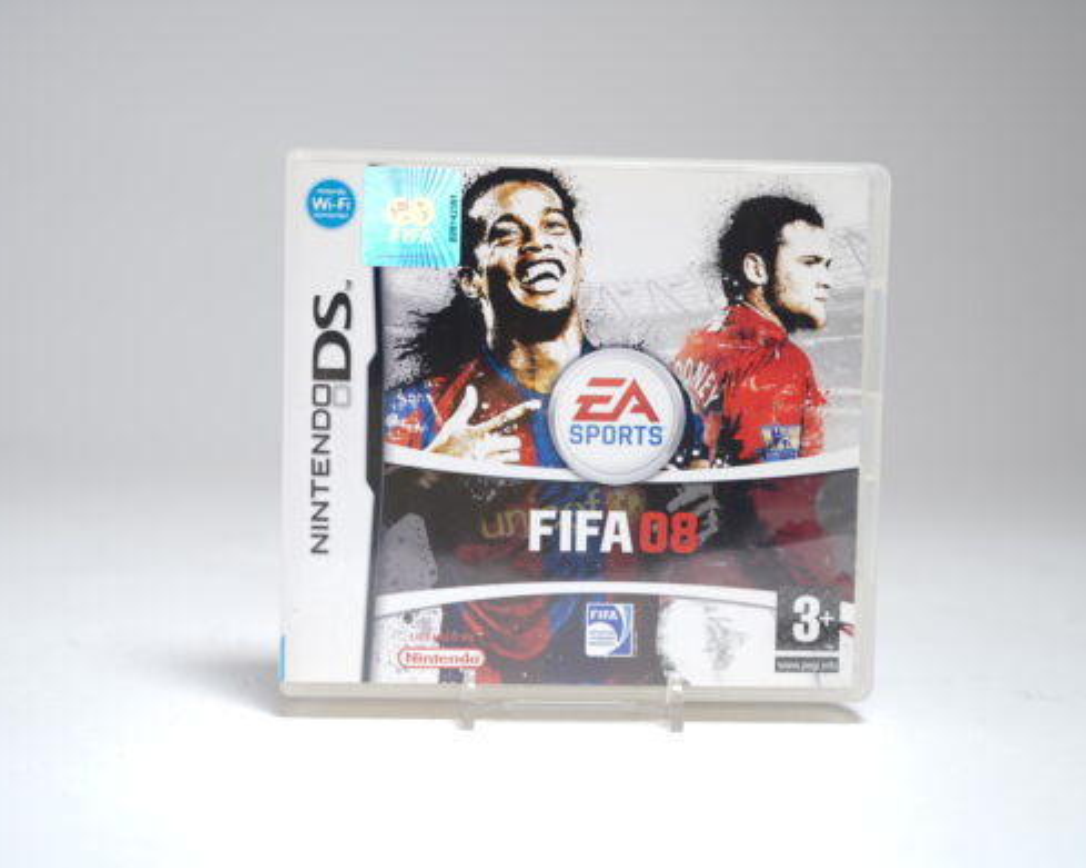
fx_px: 1703
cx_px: 569
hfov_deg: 35.4
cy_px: 442
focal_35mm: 53
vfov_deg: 28.6
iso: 64
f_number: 4.5
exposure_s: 1/4
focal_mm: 46
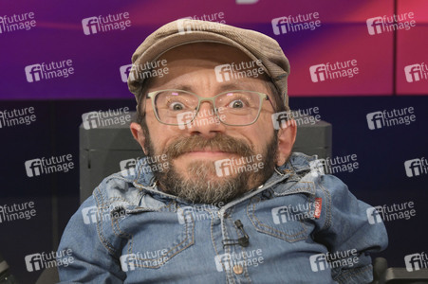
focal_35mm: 48
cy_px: 142
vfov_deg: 28.0
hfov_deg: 41.1
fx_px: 570
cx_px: 214
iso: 1600
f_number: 5.6
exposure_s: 1/160
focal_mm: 48
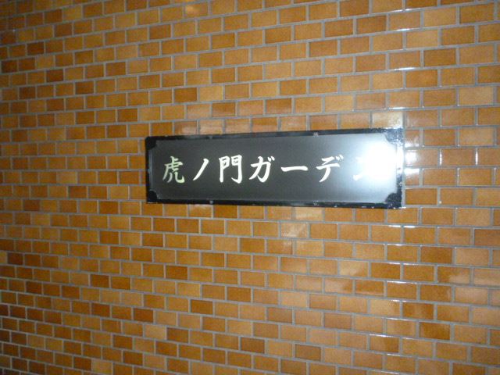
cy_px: 188
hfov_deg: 63.4
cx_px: 250
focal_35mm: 28
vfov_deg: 49.7
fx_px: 404
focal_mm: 5
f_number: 3.1
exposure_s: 1/125
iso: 1000
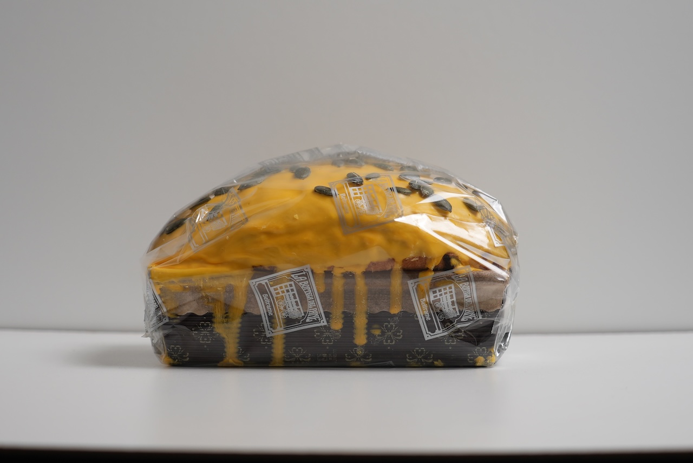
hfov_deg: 18.9
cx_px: 346
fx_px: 2080
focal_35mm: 108
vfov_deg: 12.7
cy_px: 232
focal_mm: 72
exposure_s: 1/160
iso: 160
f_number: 4
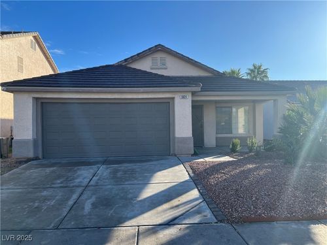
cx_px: 164
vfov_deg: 53.1
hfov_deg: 67.3
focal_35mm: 26
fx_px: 246
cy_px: 122
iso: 50
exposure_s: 1/2632
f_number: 1.5
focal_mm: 5.7
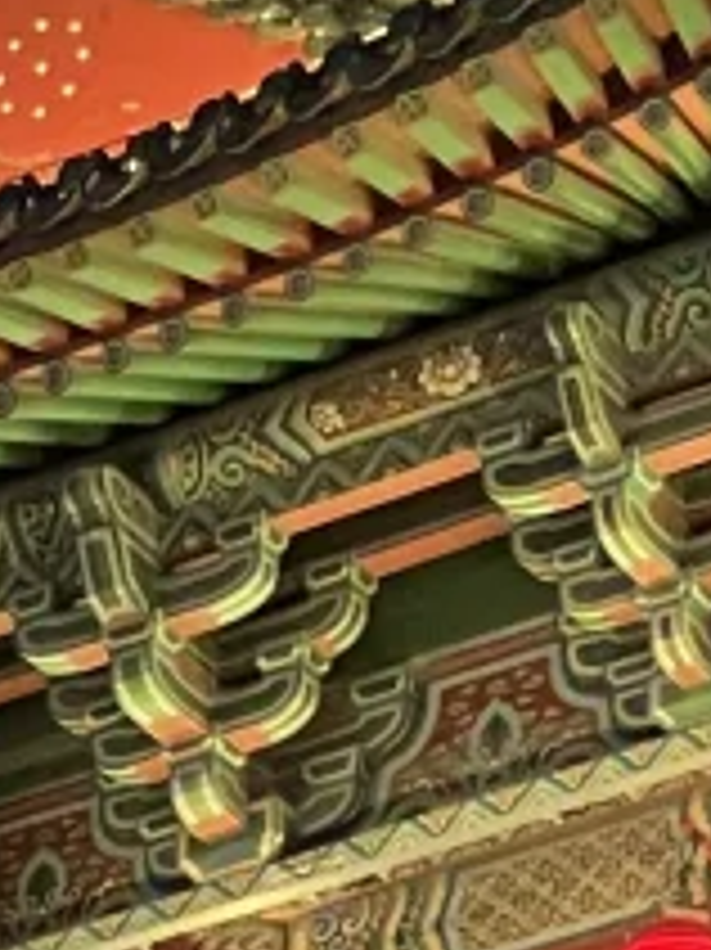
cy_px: 2355
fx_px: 9732
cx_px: 531
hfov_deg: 4.2
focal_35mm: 355
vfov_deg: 5.4
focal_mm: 6
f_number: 2
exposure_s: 1/50
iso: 400
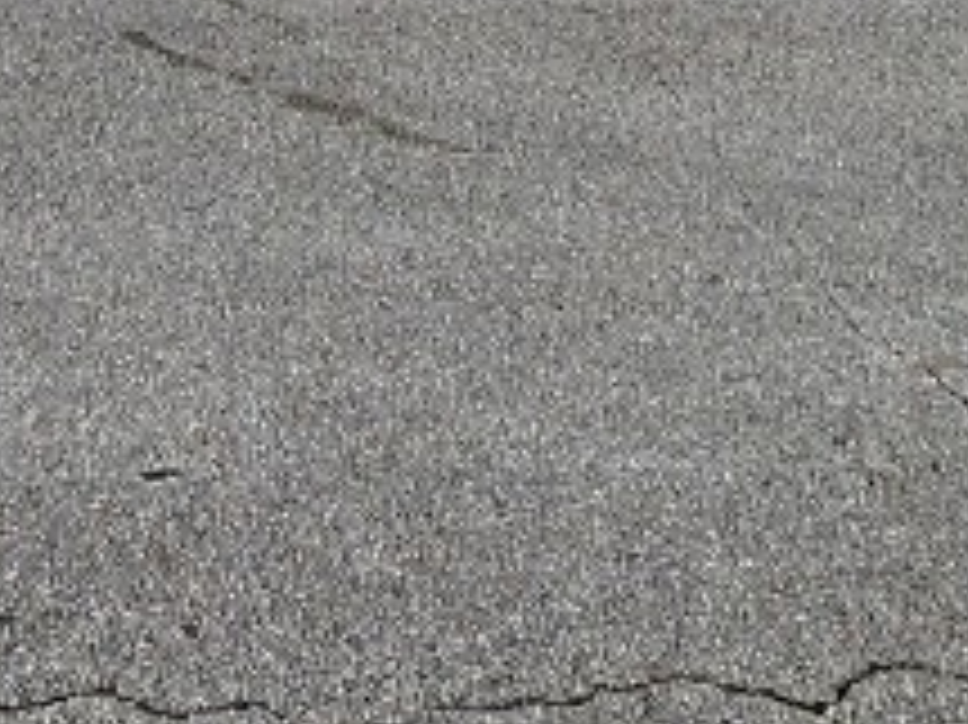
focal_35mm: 62
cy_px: -796
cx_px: 95
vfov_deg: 16.6
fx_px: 1733
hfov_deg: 29.9
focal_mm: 2.2
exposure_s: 1/1343
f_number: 2.2
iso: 50
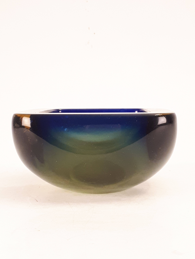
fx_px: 203
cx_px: 98
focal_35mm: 27
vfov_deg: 65.3
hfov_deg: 51.4
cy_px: 130
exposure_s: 1/33
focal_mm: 3.6
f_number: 1.9
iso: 200
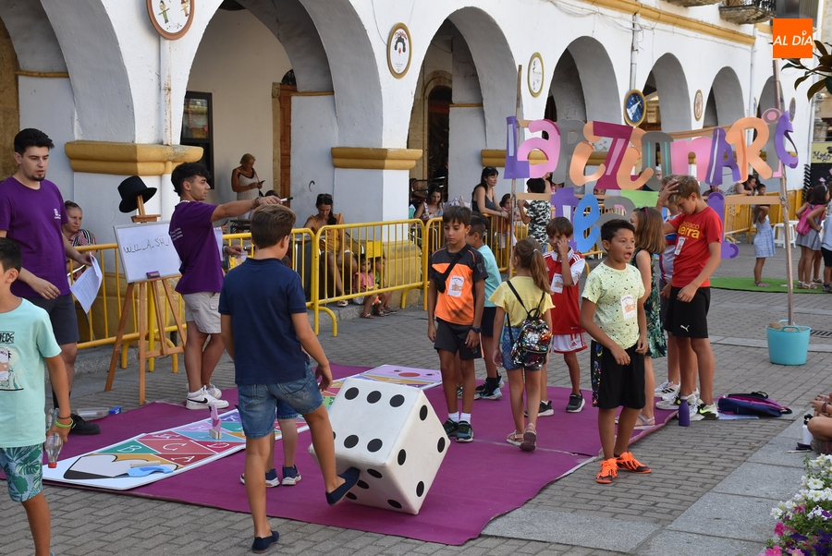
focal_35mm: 57
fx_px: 1319
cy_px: 278
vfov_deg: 23.8
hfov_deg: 35.0
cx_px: 416
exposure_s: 1/200
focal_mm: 38
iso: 400
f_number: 7.1
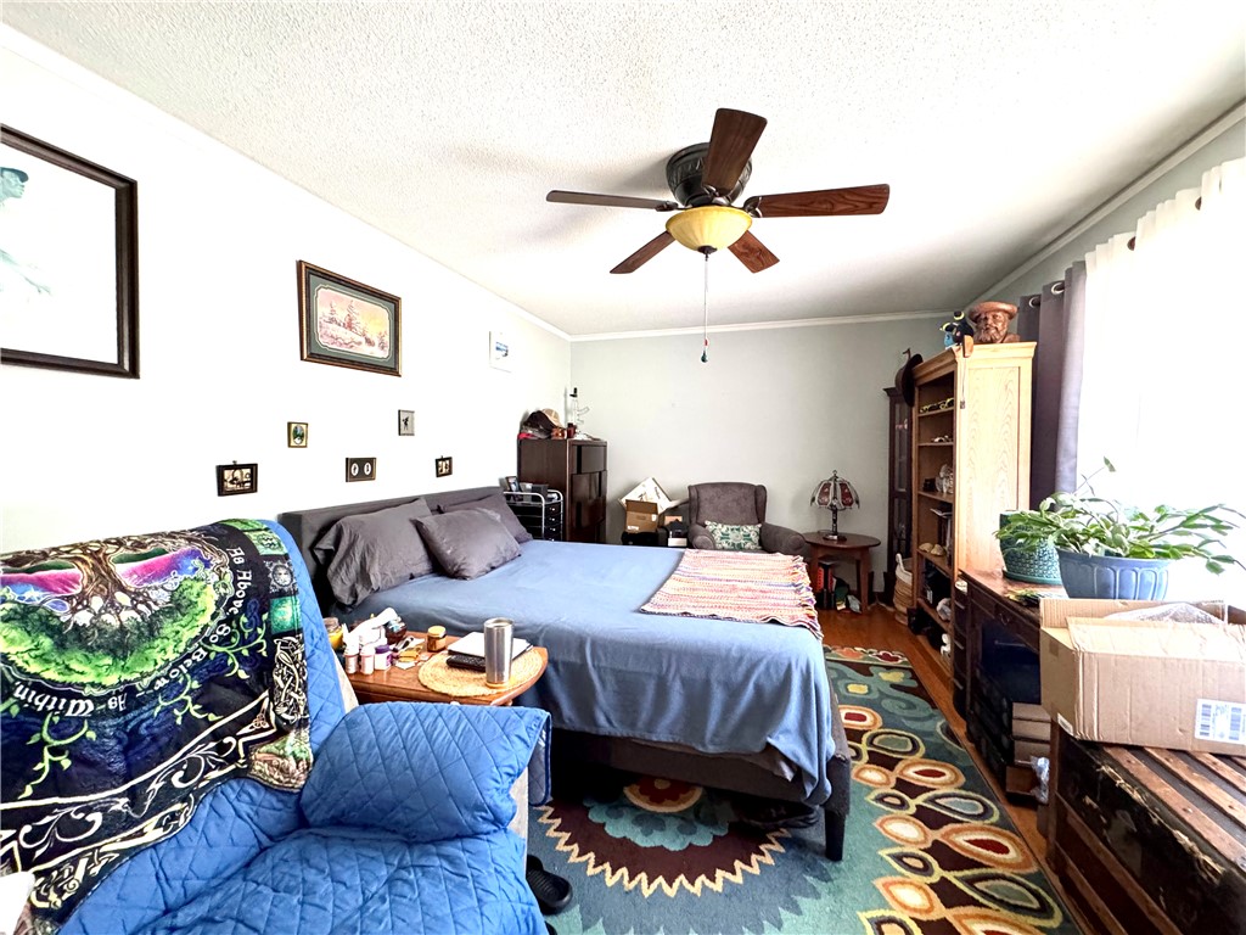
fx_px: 504
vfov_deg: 85.7
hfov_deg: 102.1
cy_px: 468
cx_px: 623
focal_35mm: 14
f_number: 2.2
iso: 640
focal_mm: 2.22
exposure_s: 1/60
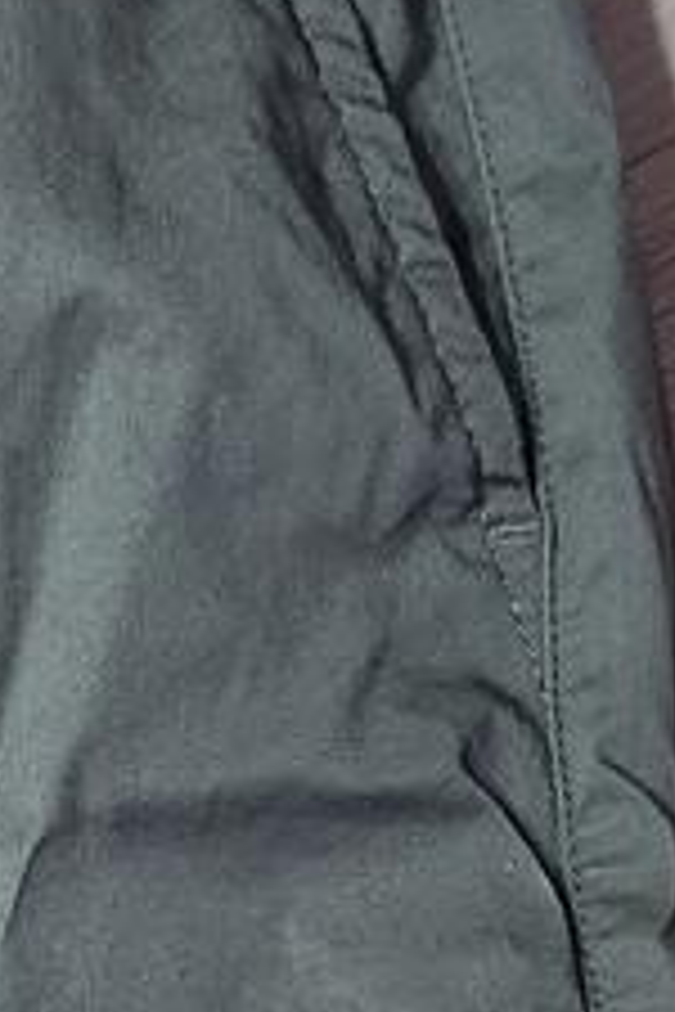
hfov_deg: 9.3
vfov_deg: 13.8
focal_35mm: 142
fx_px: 3993
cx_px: -464
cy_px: 1376
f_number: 1.8
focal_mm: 5
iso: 500
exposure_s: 1/60.2
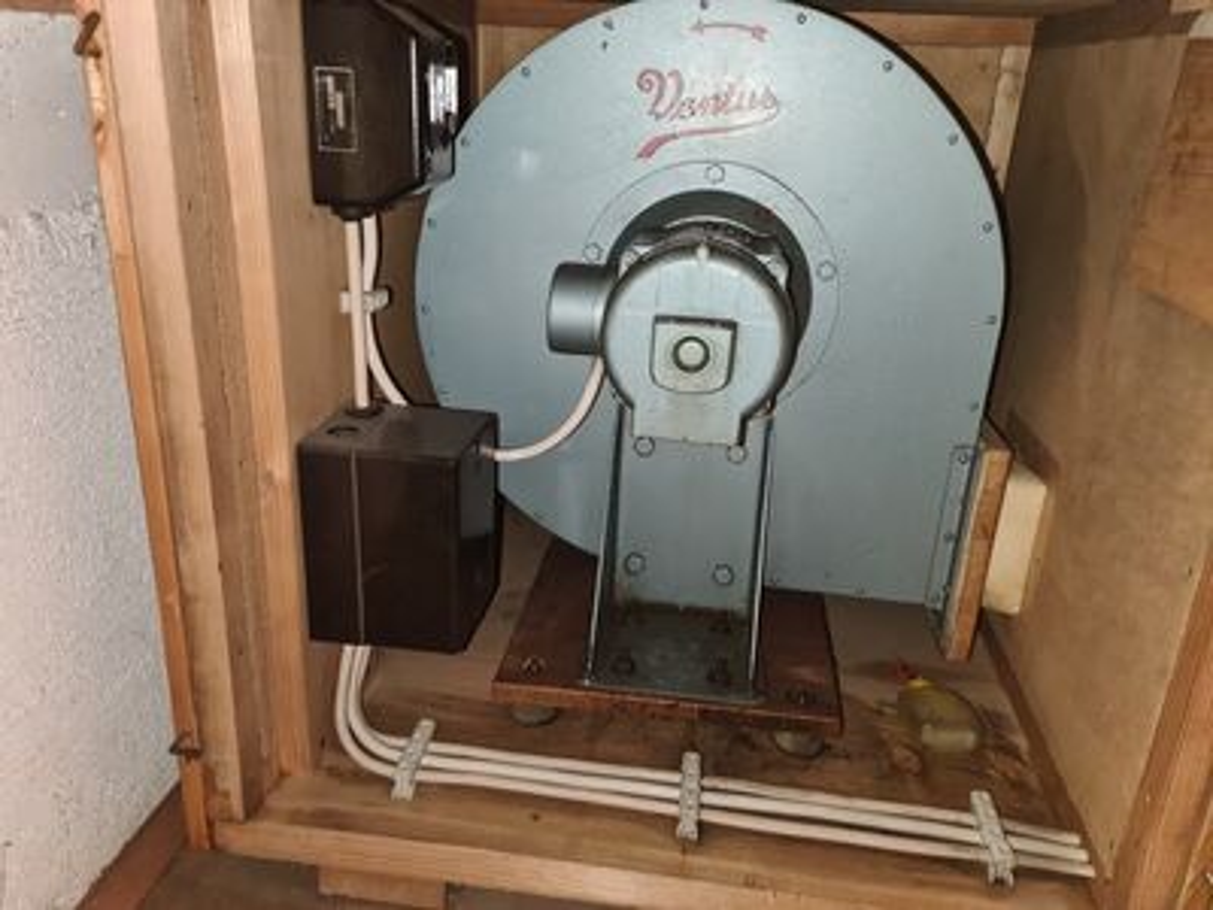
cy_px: 455
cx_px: 606
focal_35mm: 27
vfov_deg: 51.4
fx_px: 946
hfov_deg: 65.3
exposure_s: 1/7
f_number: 2
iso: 428
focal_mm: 5.9
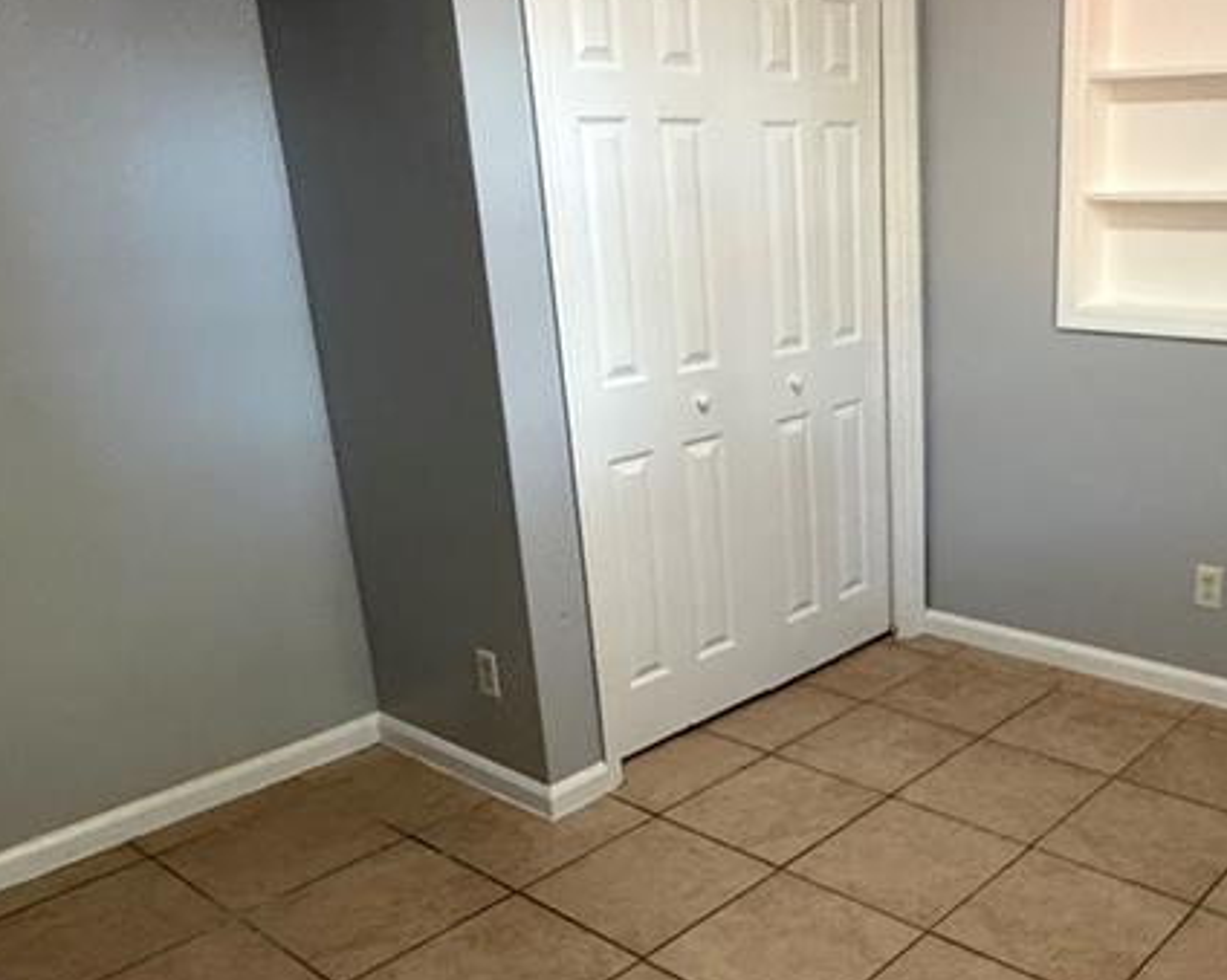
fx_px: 1198
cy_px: 580
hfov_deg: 52.1
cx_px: 909
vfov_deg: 44.3
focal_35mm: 33
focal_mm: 2.22
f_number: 2.2
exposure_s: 1/60
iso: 500
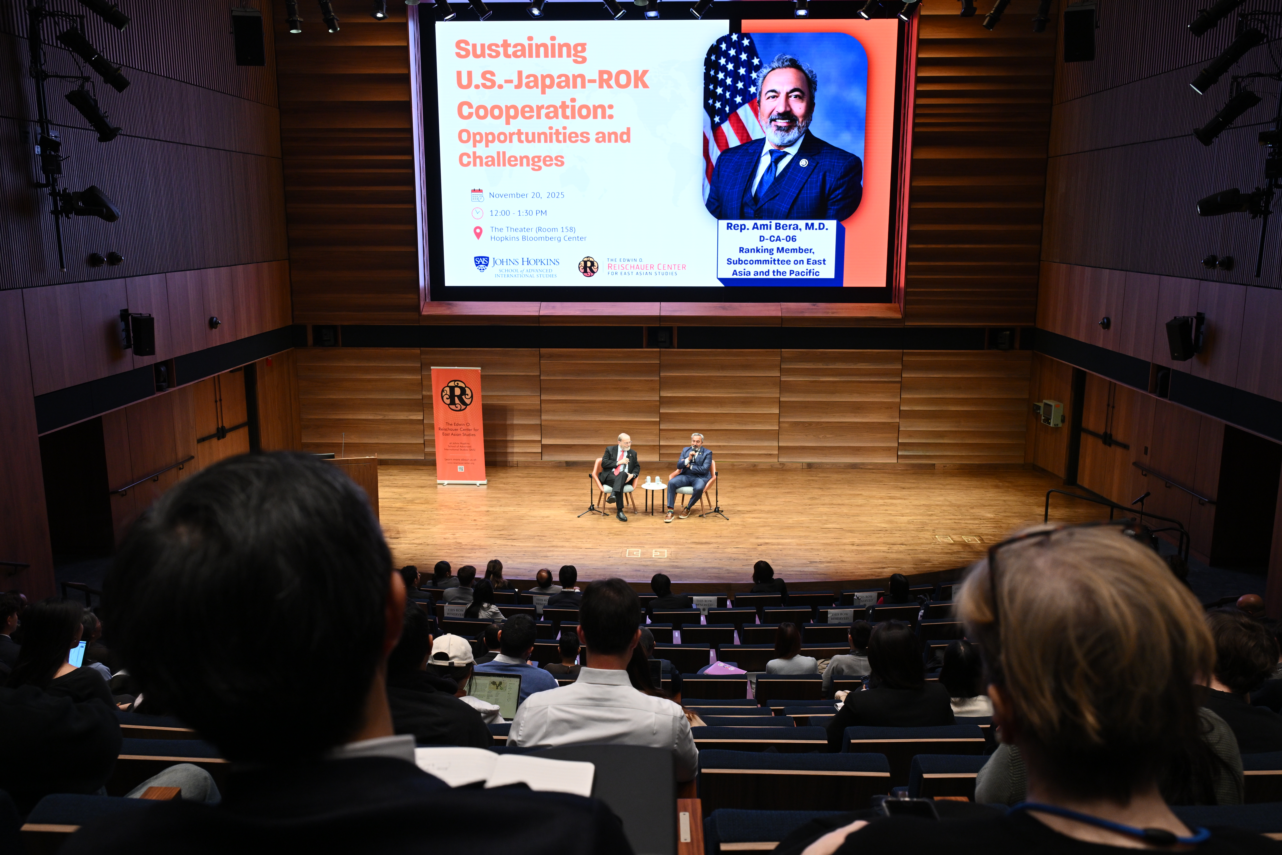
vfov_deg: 43.6
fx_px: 1068
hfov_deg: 61.9
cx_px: 641
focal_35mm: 30
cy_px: 428
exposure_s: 1/100
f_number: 5.6
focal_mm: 30
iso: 1000
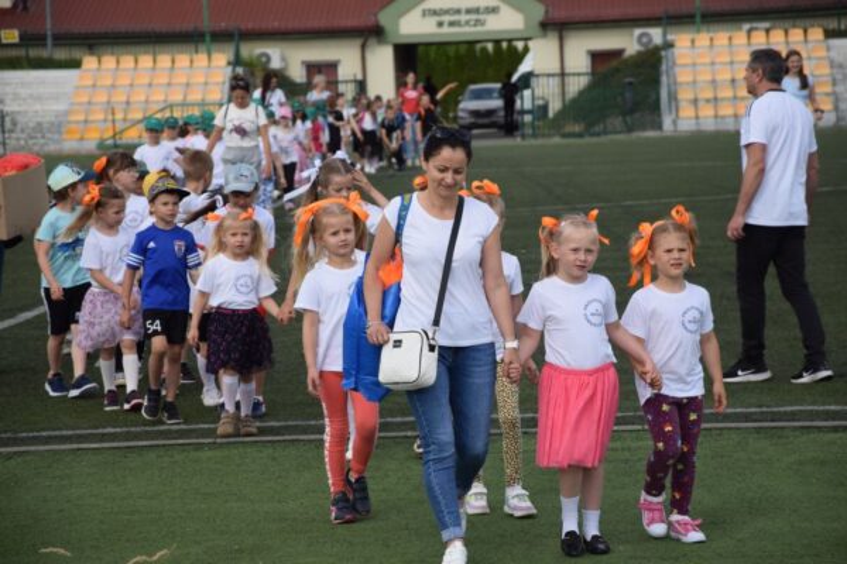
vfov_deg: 8.7
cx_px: 424
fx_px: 3705
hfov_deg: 13.0
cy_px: 282
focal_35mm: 158
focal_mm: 105
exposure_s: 1/1600
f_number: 5.6
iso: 400
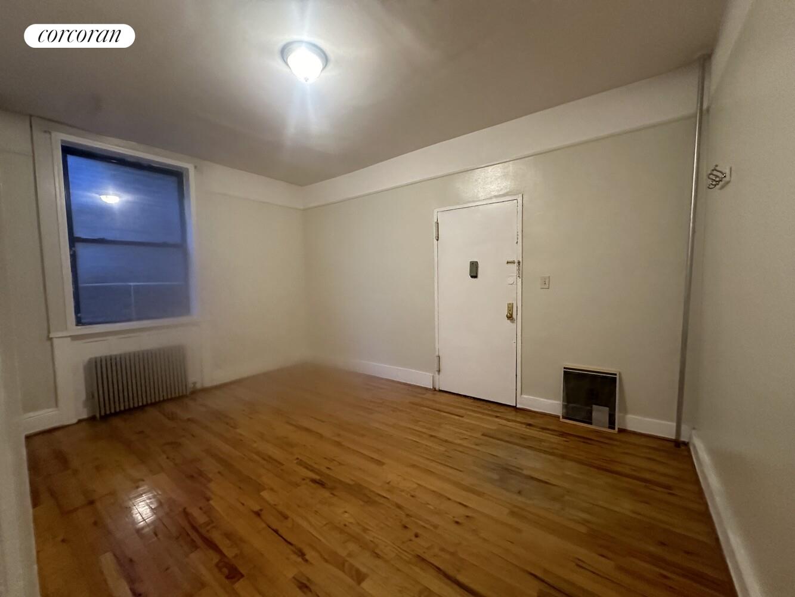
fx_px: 322
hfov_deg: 102.1
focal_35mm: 14
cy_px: 298
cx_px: 398
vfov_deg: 85.7
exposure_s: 1/60
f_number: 2.2
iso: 640
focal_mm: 2.22
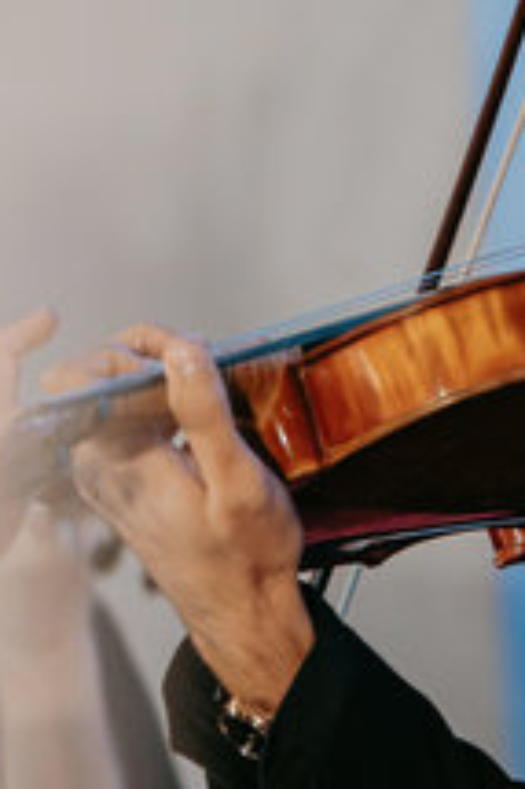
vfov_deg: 2.6
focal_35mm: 794
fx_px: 17395
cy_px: 363
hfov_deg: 1.7
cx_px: 687
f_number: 5.6
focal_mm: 284
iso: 8000
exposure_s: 1/400
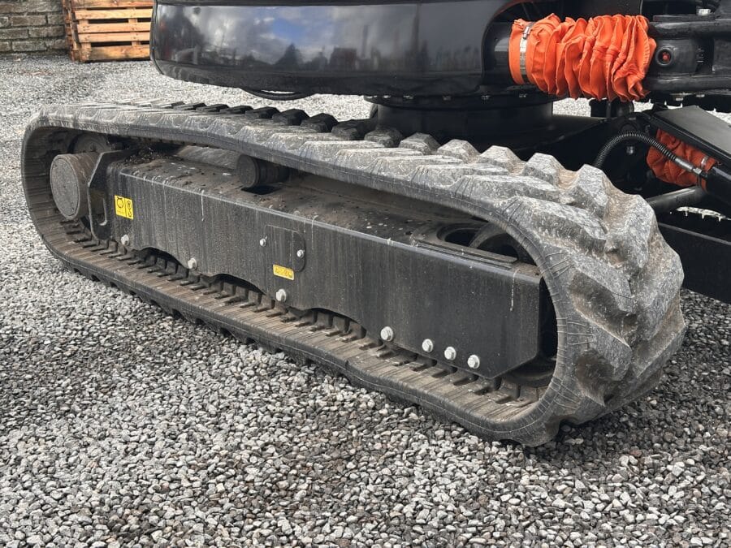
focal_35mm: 48
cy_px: 274
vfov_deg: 30.3
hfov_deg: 39.7
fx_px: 1014
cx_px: 366
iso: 64
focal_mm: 6.86
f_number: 1.78
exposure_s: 1/341
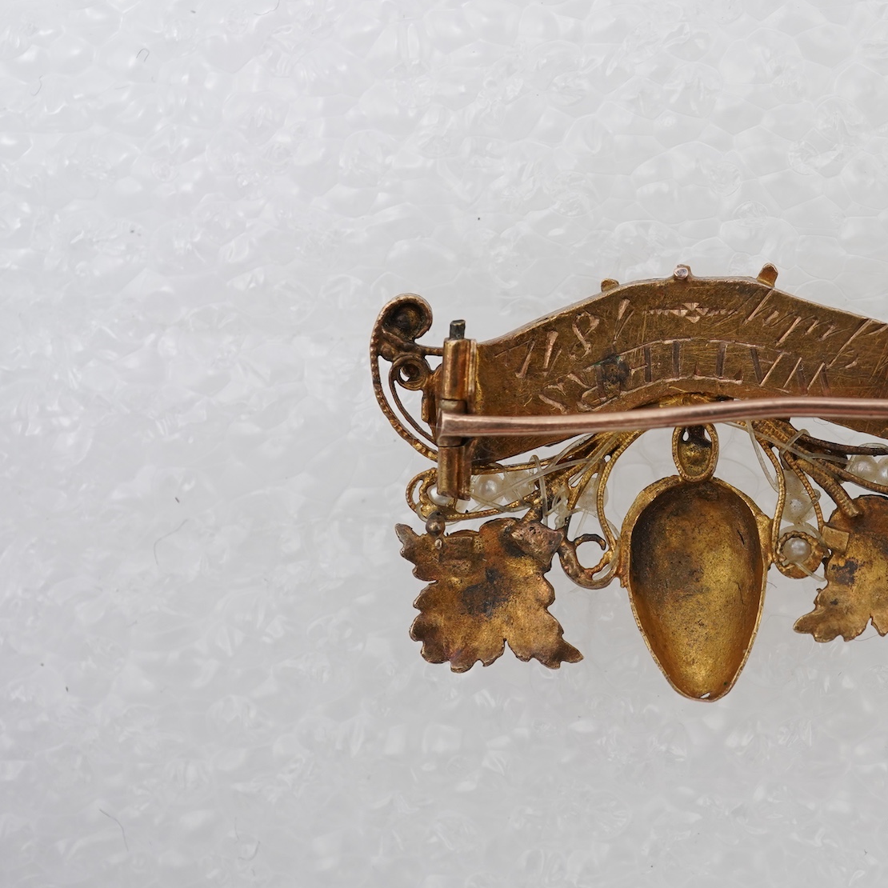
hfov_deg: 27.2
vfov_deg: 27.7
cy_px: 431
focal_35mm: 62
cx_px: 713
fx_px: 1799
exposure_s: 1/125
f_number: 16
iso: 500
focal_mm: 30
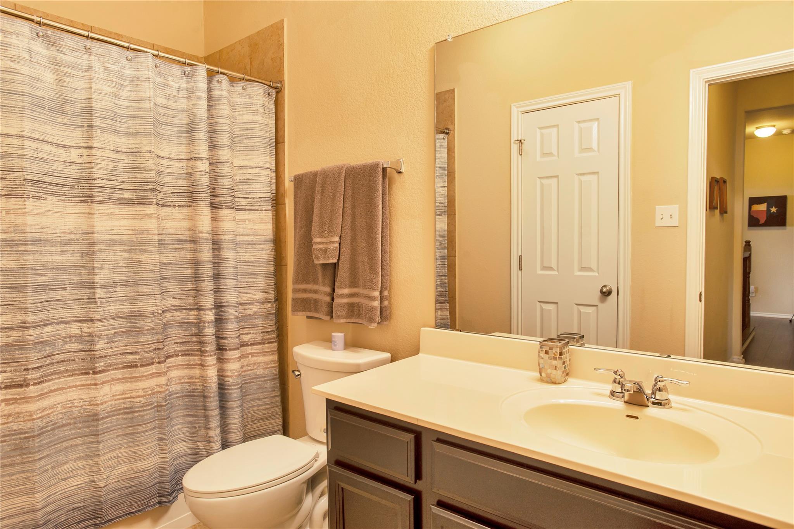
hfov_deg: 78.6
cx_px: 397
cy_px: 264
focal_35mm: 22
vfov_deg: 57.2
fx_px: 485
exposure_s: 1/25
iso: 250
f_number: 7.1
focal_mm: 22
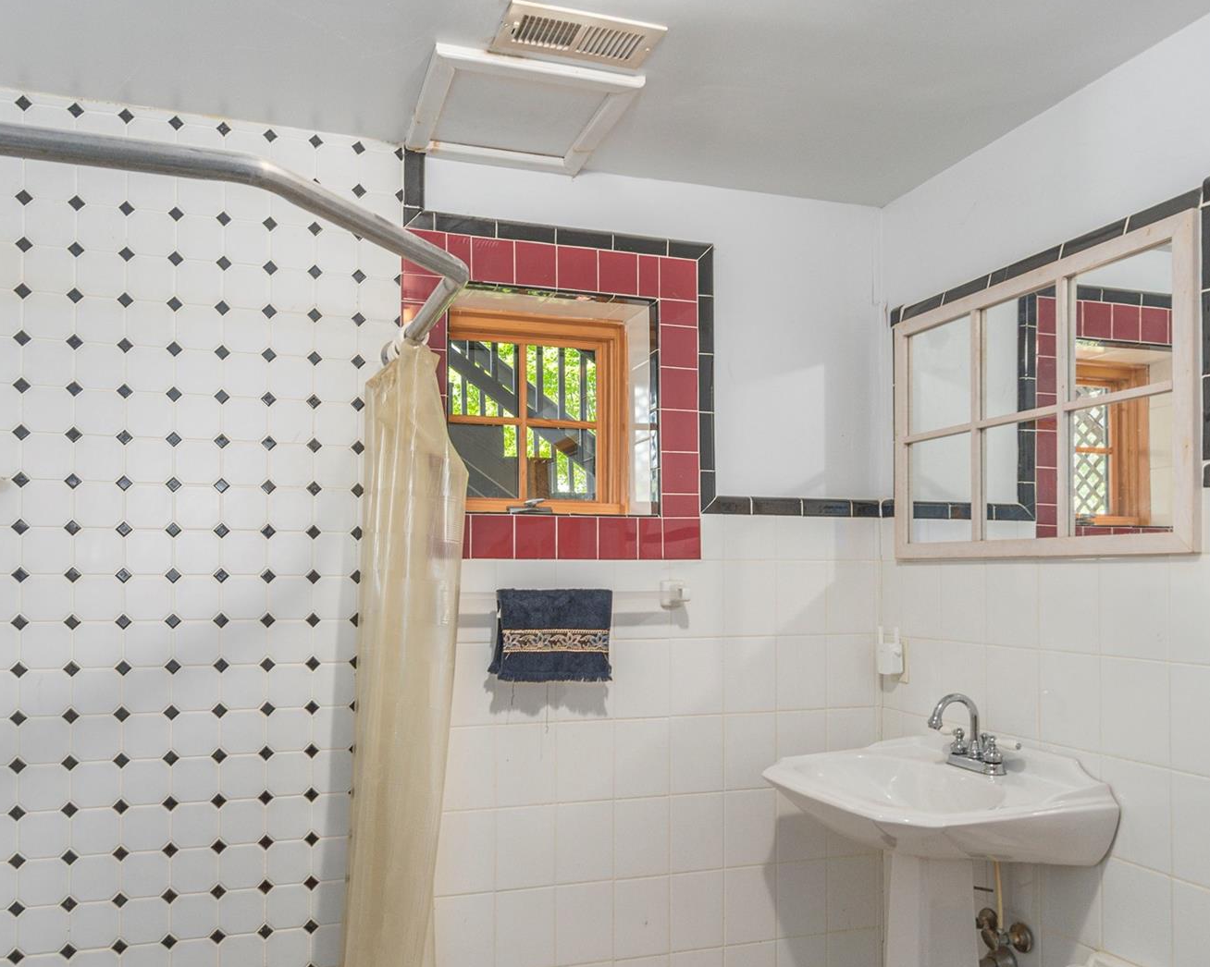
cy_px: 581
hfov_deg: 67.9
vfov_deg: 56.3
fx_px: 895
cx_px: 543
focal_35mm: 25
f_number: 7.1
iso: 320
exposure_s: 1/60
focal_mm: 17
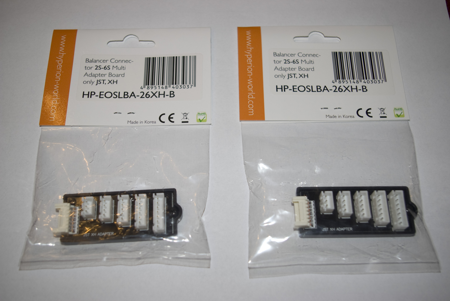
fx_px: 525
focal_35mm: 42
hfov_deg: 46.4
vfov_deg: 31.9
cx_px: 225
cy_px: 150
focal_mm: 28
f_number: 4
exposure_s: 1/50
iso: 200
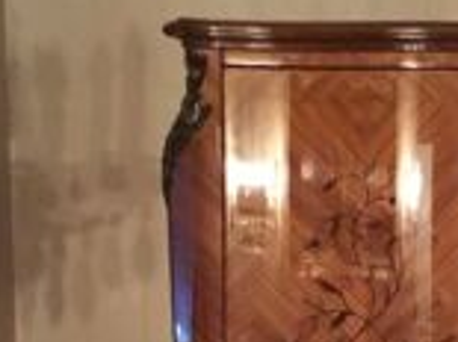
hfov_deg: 19.2
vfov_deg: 14.8
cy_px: 422
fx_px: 1269
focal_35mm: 96
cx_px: 558
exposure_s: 1/17
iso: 320
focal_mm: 3.3
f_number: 2.4
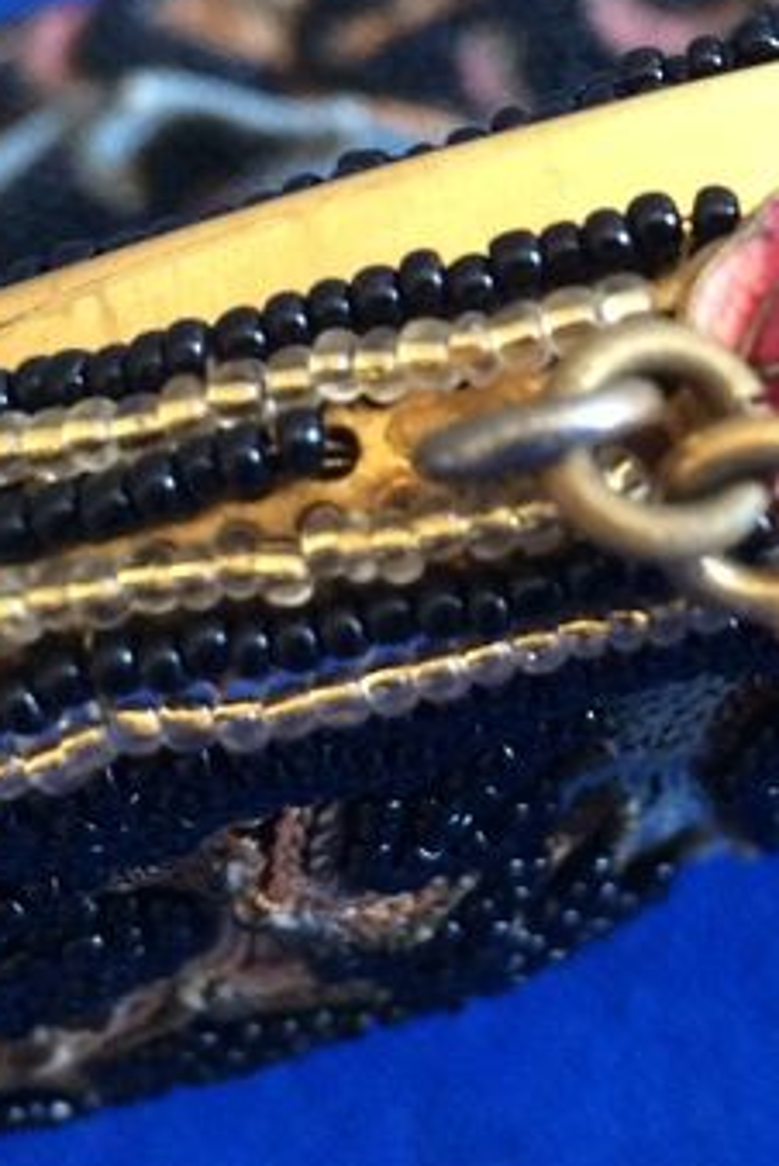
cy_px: 229
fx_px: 2688
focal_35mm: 83
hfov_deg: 15.9
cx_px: 896
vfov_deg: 24.1
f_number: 2.2
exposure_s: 1/30
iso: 125
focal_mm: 4.12
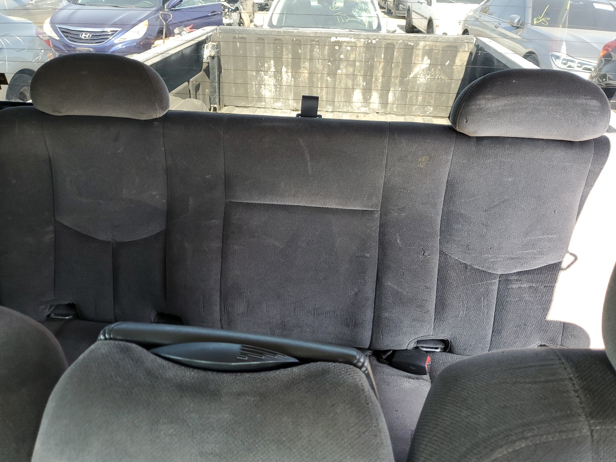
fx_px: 463
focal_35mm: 26
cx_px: 308
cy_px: 231
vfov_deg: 53.1
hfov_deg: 67.3
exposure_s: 1/120
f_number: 1.5
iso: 62
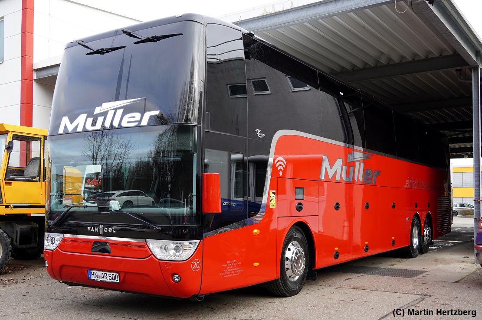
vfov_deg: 36.8
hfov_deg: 53.2
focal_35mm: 36
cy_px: 160
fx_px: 482
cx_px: 241
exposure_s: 1/100
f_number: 5
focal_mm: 24
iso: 100
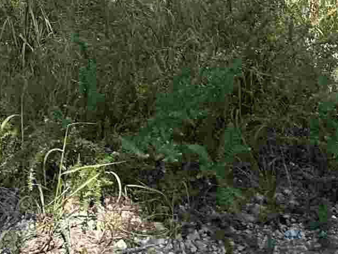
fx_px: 664
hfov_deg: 27.9
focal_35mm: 68
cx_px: 62
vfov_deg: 17.4
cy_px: -207
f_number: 2.2
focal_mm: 2.22
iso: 40
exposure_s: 1/481
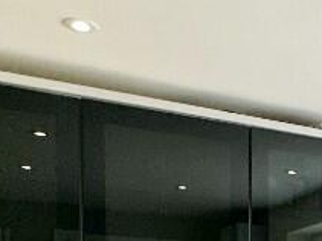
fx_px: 632
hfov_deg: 25.9
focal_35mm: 68
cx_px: 374
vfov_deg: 19.4
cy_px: 339
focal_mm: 2.22
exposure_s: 1/100
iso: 160
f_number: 2.2
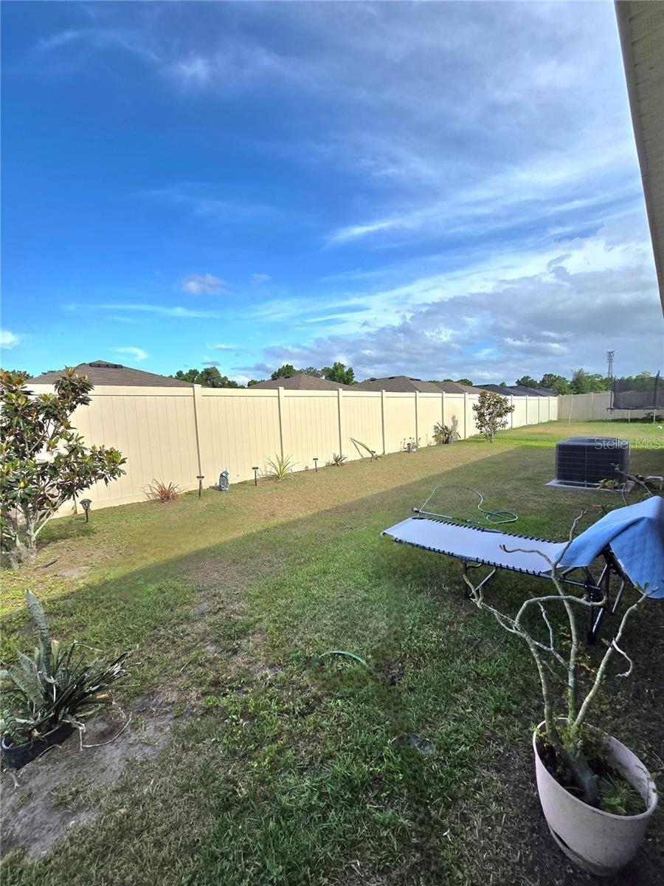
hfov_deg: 89.9
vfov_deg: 106.2
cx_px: 332
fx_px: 332
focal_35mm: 13
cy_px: 443
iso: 50
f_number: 2.2
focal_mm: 2.2
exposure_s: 1/2500
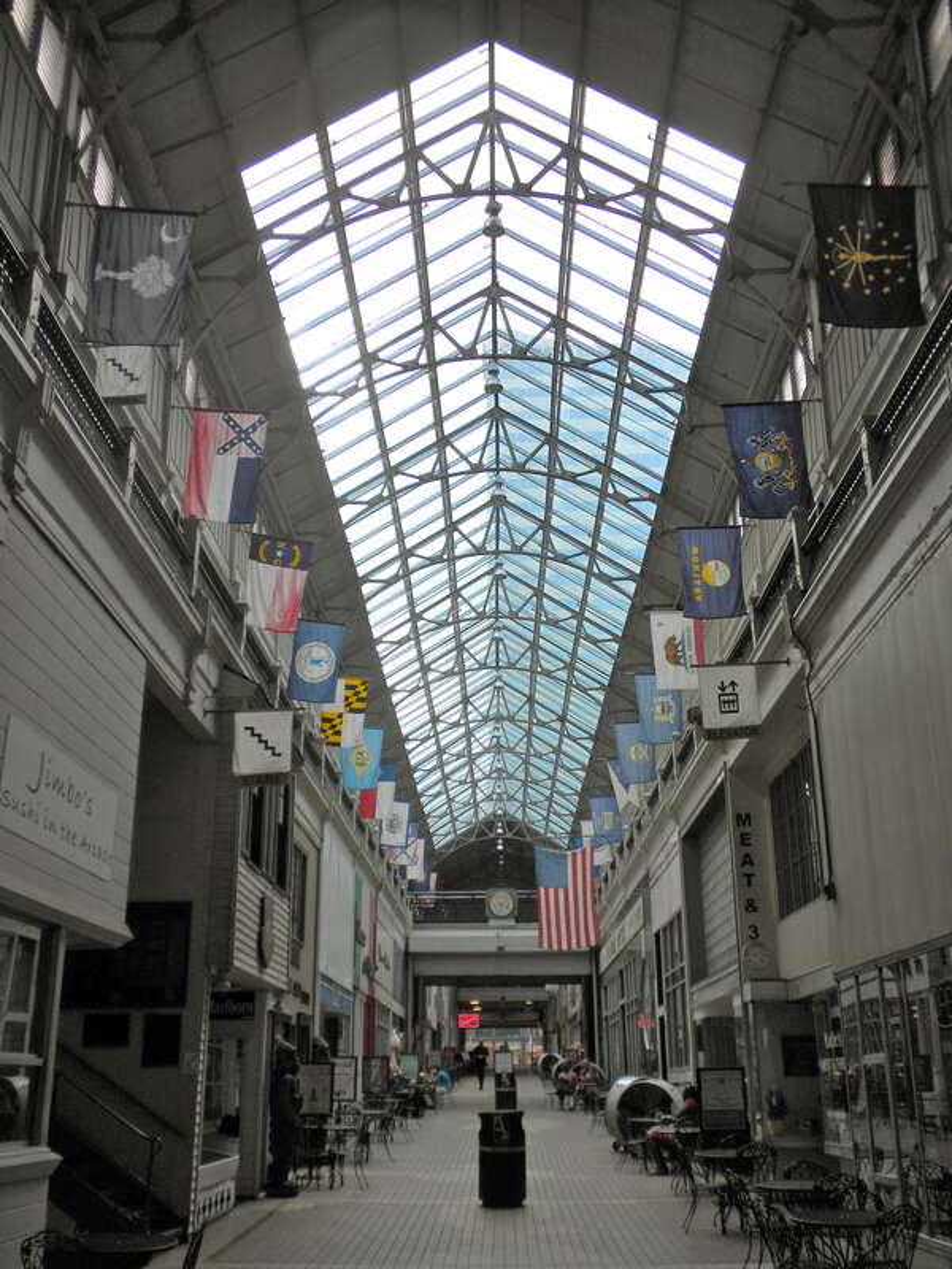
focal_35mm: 37
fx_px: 1357
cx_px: 476
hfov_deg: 38.7
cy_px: 634
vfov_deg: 50.1
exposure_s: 1/143
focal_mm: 6.6
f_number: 3.5
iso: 64
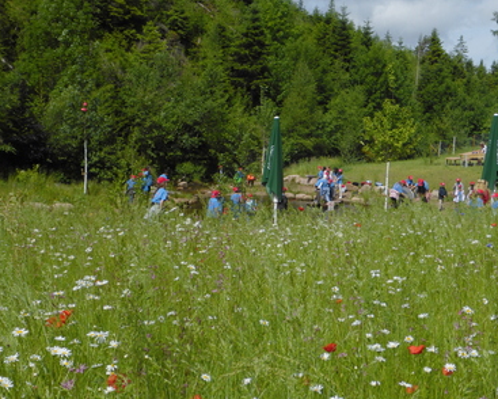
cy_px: 201
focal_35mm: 50
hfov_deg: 37.3
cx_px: 263
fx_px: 737
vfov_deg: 30.3
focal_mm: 8.4
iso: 80
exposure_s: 1/1000
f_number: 4.5
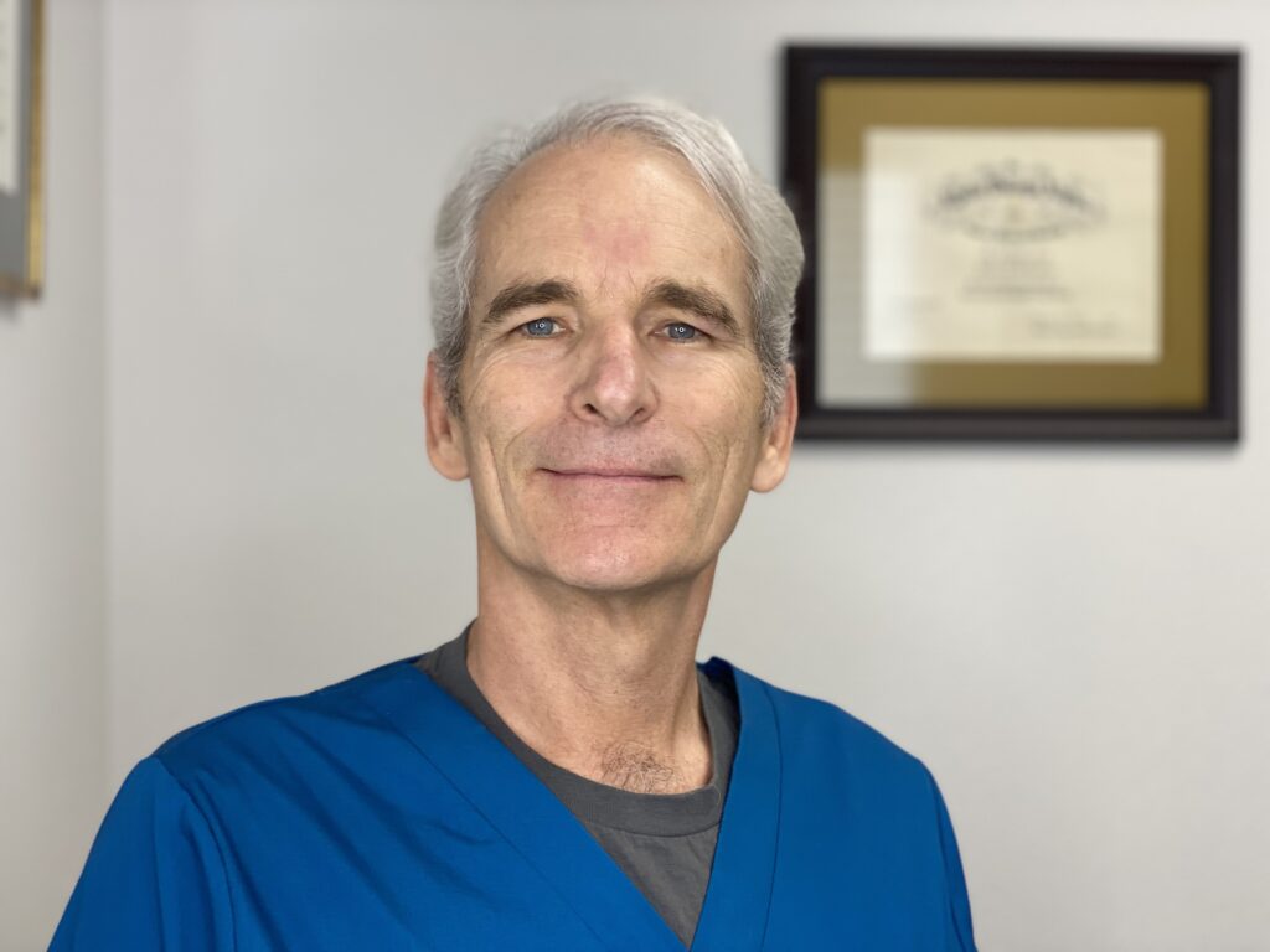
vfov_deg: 28.0
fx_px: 1908
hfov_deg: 36.8
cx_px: 635
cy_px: 476
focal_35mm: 52
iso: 80
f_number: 2
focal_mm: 6
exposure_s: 1/120
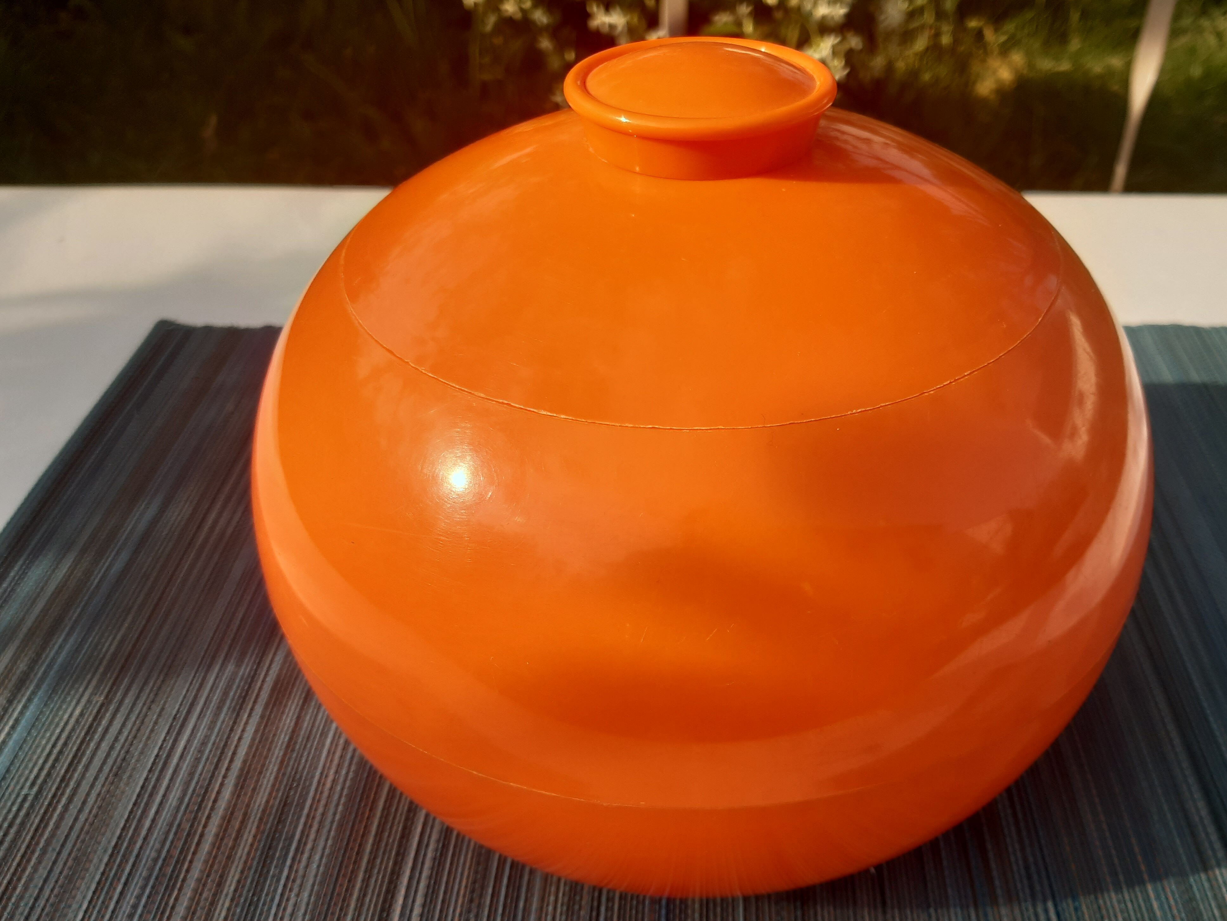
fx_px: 1099
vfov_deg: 45.2
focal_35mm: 31
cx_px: 726
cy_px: 548
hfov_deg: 58.0
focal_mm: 3.92
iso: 40
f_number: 1.7
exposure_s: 1/1035
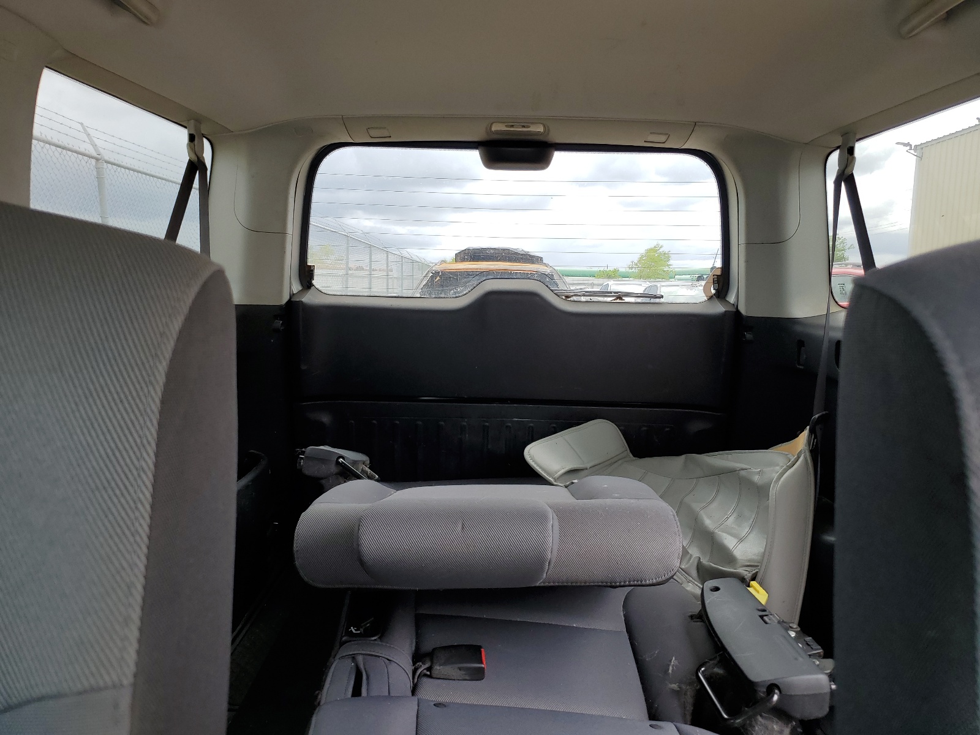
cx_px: 490
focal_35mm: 26
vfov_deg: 53.1
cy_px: 368
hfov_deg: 67.3
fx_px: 736
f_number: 1.5
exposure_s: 1/345
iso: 50
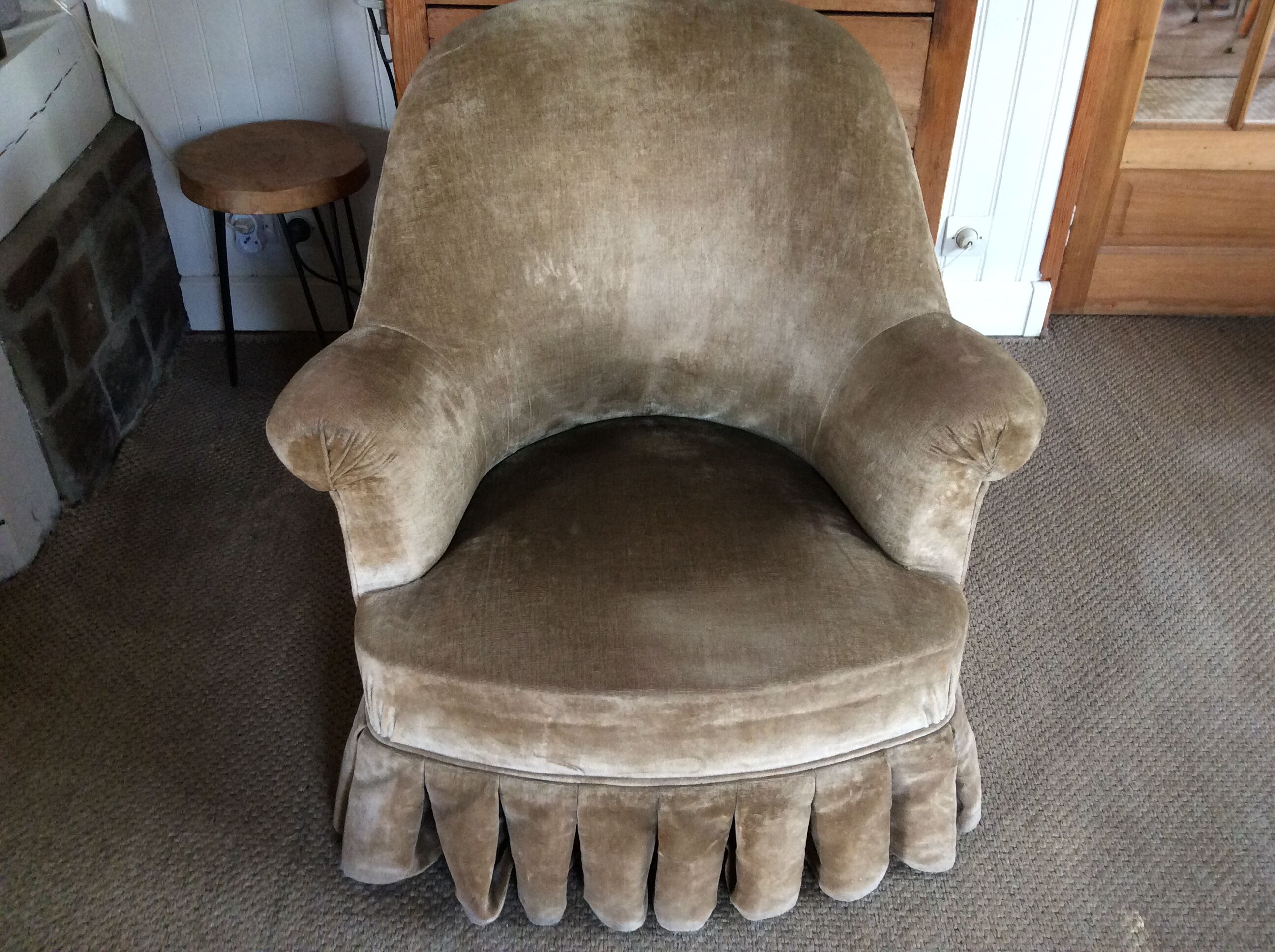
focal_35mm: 32
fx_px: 1177
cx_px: 638
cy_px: 476
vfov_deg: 44.1
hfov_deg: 56.9
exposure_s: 1/25
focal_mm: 3.3
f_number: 2.4
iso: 125
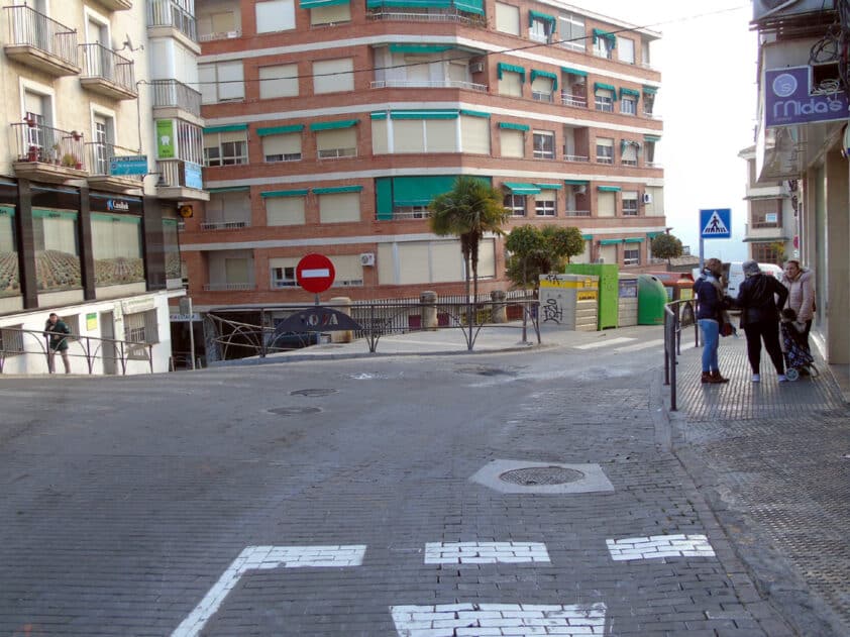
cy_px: 318
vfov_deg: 41.8
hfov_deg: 54.0
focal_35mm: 34
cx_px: 425
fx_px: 835
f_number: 3.8
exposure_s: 1/80
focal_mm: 6.1
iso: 80
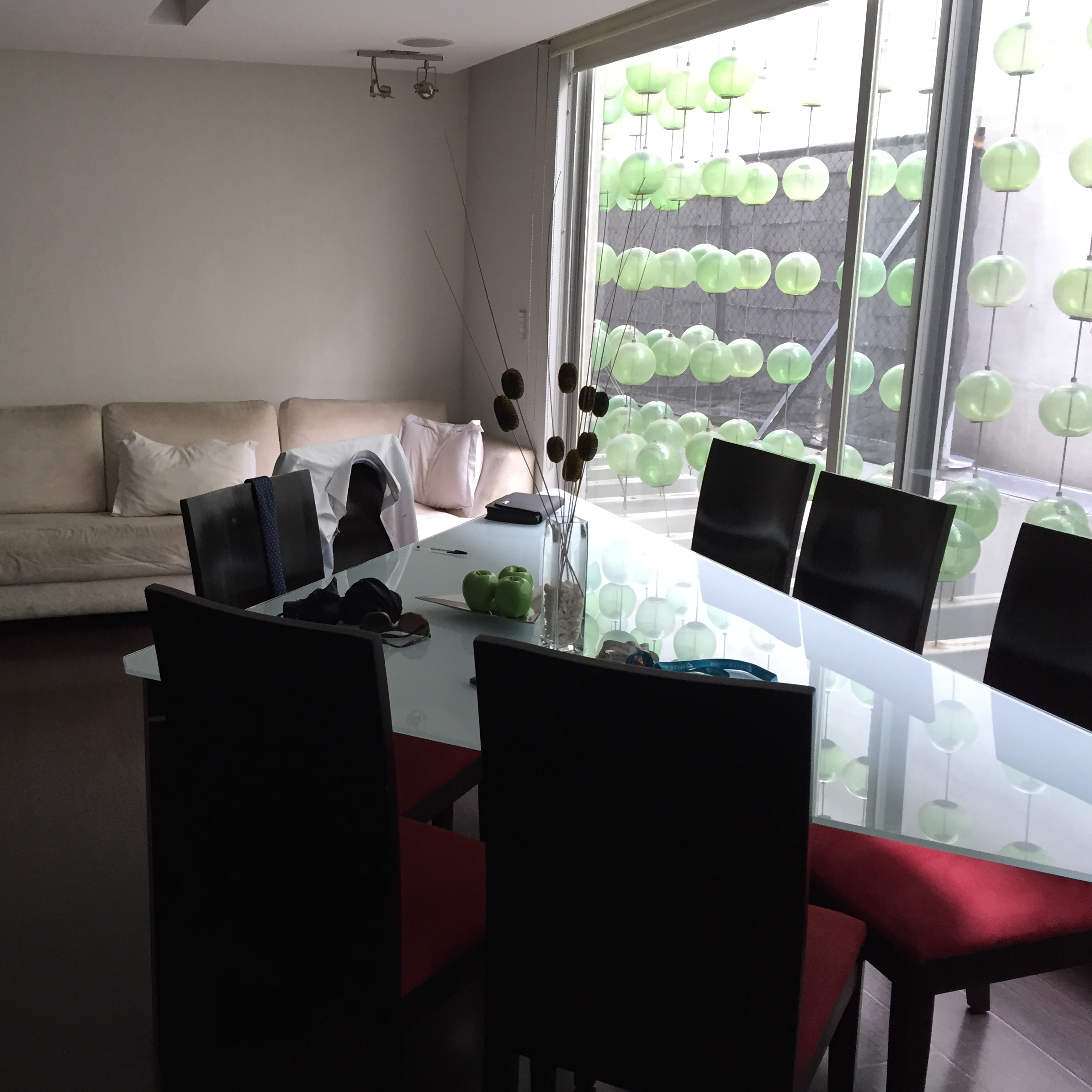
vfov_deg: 47.2
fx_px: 1249
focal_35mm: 35
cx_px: 394
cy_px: 539
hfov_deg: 46.7
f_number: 2.2
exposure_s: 1/30
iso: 50
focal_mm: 4.15
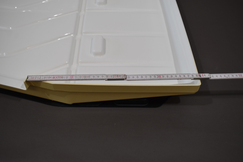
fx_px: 243
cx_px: 122
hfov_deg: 53.1
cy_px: 81
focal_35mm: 36
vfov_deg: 36.9
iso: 400
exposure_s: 1/250
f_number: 5
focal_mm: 24
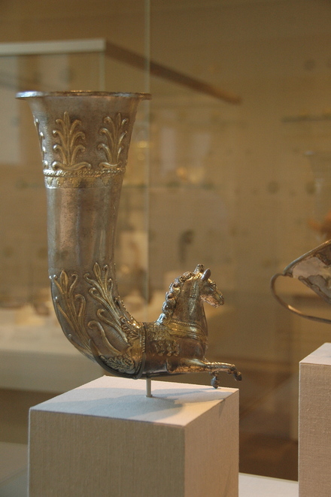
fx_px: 870
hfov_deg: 21.5
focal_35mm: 63
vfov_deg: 31.9
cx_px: 166
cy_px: 248
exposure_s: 1/80
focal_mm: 42
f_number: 4.5
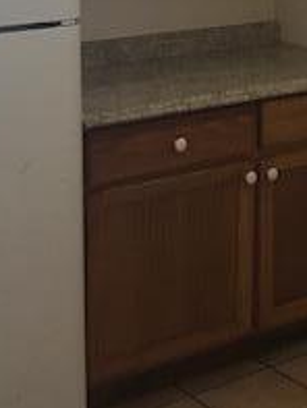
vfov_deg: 20.8
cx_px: 210
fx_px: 1075
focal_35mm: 91
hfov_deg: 16.2
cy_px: -8
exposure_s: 1/24
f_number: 1.8
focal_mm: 3.99
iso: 40
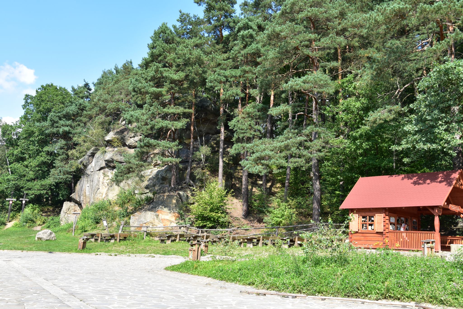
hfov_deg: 51.3
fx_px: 482
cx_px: 232
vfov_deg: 35.5
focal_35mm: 38
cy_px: 154
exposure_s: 1/250
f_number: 10
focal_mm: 25
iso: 400
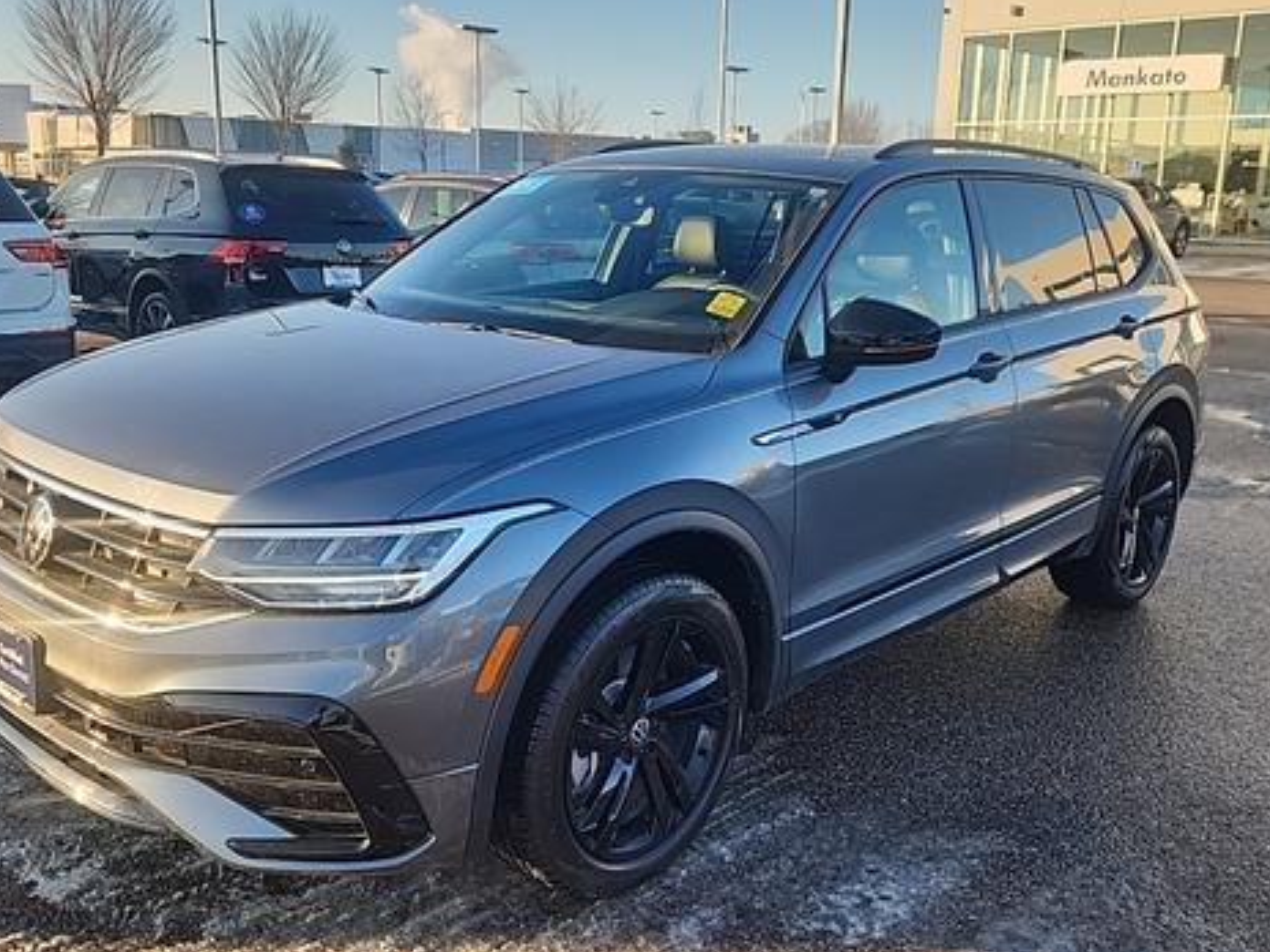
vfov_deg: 54.9
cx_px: 627
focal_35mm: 25
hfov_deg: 69.4
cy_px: 460
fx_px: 917
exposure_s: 1/409
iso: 50
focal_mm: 5.4
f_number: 1.8
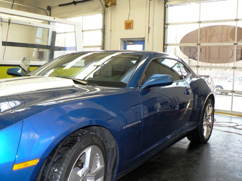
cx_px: 121
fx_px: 252
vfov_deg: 39.6
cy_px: 90
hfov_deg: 51.4
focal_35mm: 36
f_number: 2.8
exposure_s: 1/60
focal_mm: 6
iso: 300
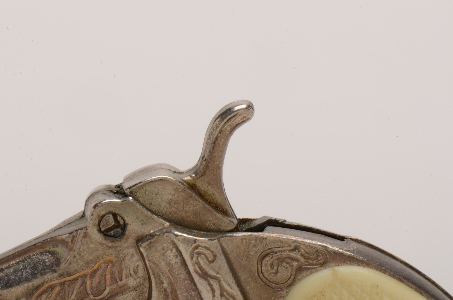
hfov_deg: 16.1
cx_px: 226
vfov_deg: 10.7
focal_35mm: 128
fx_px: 1601
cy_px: 150
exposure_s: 1/160
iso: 100
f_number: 29
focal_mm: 85
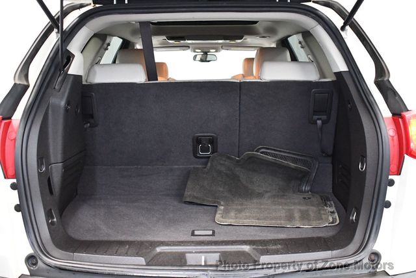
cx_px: 208
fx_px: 416
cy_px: 139
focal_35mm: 36
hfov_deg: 53.1
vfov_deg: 36.9
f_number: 3.5
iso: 3200
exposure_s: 1/60
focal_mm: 18
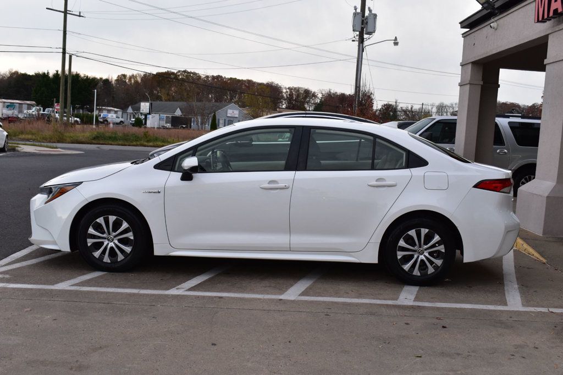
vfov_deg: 30.8
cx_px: 282
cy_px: 188
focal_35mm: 44
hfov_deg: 45.0
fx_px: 680
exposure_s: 1/100
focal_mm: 29
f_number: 9
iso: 400
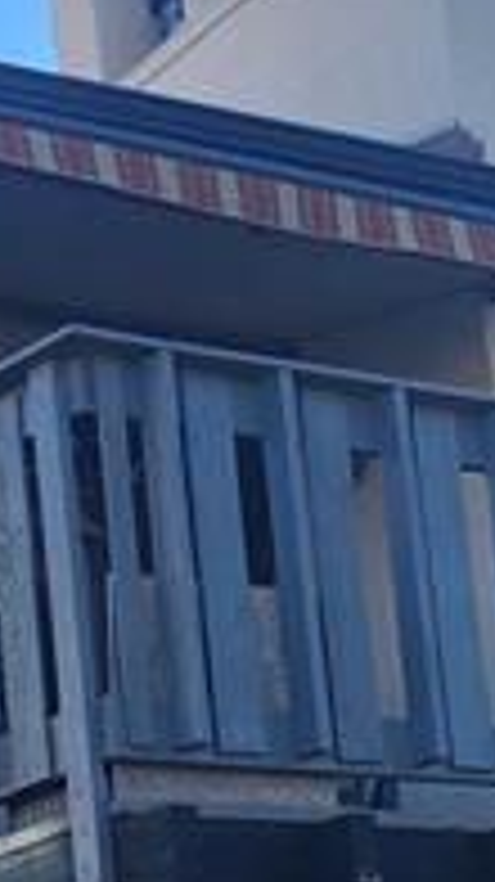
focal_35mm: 131
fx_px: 3062
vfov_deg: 16.4
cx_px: 94
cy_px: 547
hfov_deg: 9.2
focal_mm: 5.54
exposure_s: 1/634
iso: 25
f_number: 1.8
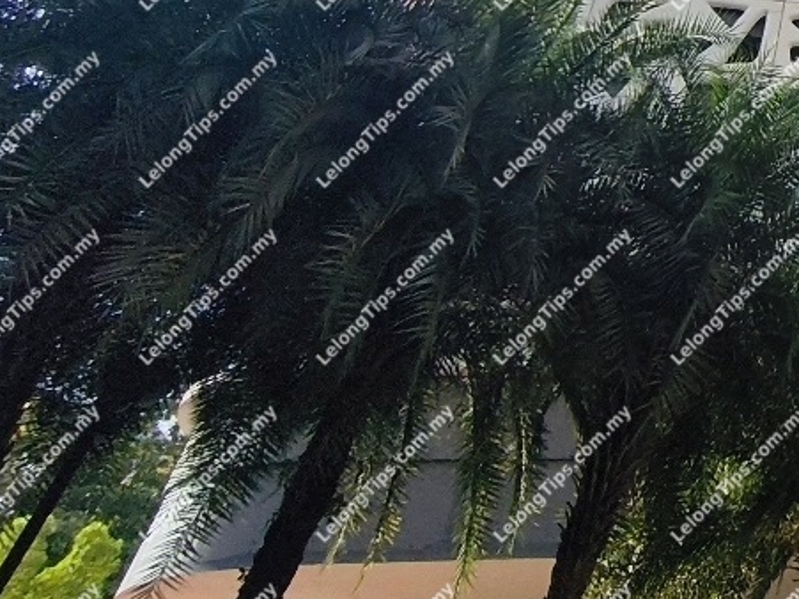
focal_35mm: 41
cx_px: 1033
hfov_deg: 33.6
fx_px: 946
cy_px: -214
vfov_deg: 27.9
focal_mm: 1.65
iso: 50
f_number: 2.2
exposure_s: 1/2451
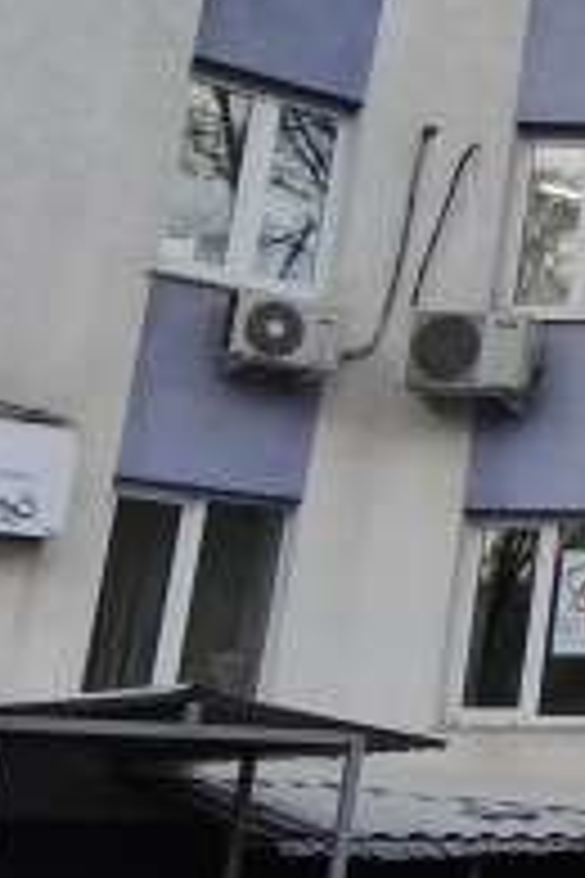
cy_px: 284
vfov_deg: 25.2
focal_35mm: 80
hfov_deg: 13.2
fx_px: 1950
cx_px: 1364
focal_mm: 1.91
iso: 50
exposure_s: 1/574
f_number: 2.2
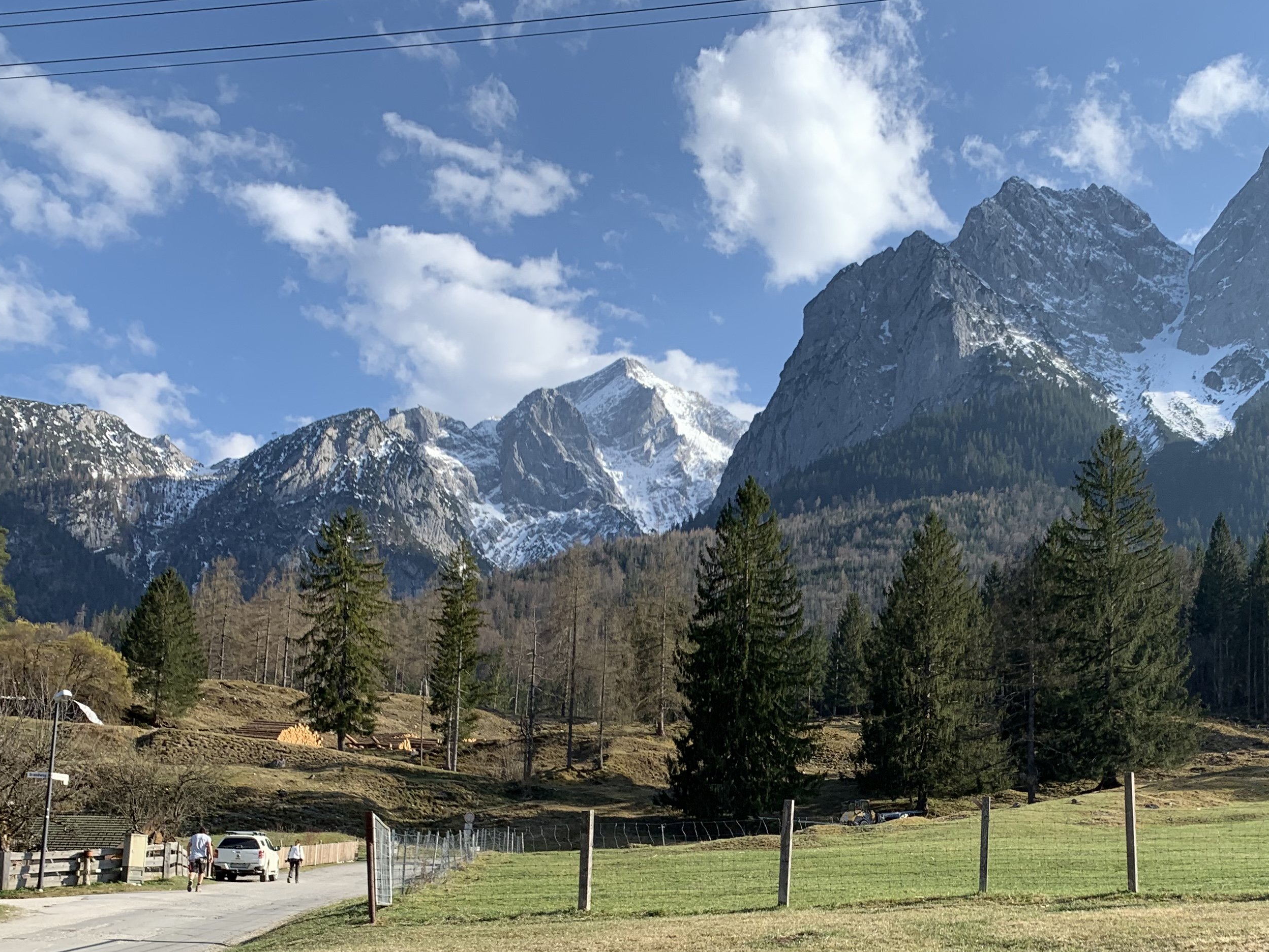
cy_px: 760
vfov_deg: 33.4
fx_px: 1540
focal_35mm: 42
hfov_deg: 43.5
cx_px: 931
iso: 25
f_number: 1.8
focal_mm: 4.25
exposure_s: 1/1332
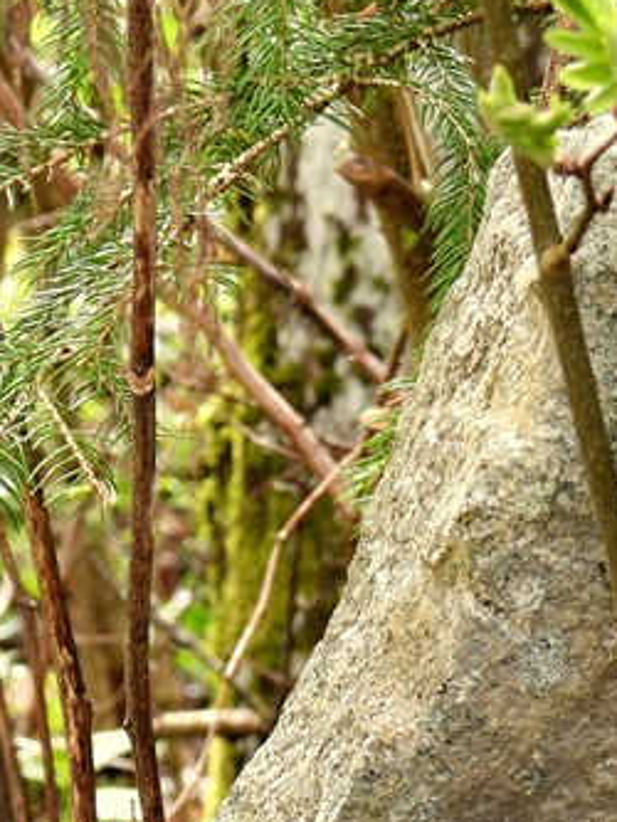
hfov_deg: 4.6
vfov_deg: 6.1
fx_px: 7695
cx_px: 738
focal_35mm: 324
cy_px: 896
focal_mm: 24.1
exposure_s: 1/80
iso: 100
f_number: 4
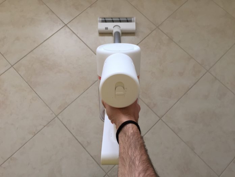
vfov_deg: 48.2
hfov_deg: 61.7
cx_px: 118
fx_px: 197
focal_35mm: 29
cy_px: 88
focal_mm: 4.15
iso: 100
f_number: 2.2
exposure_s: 1/33
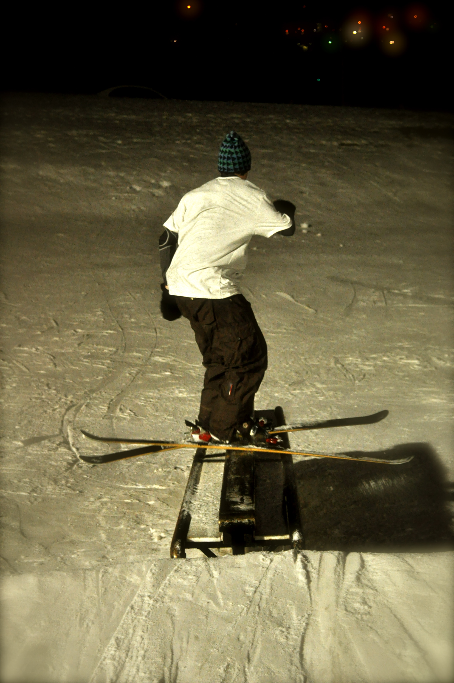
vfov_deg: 28.1
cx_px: 227
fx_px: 1365
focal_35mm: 72
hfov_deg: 18.9
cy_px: 342
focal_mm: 48
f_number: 5.6
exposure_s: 1/80
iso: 1000
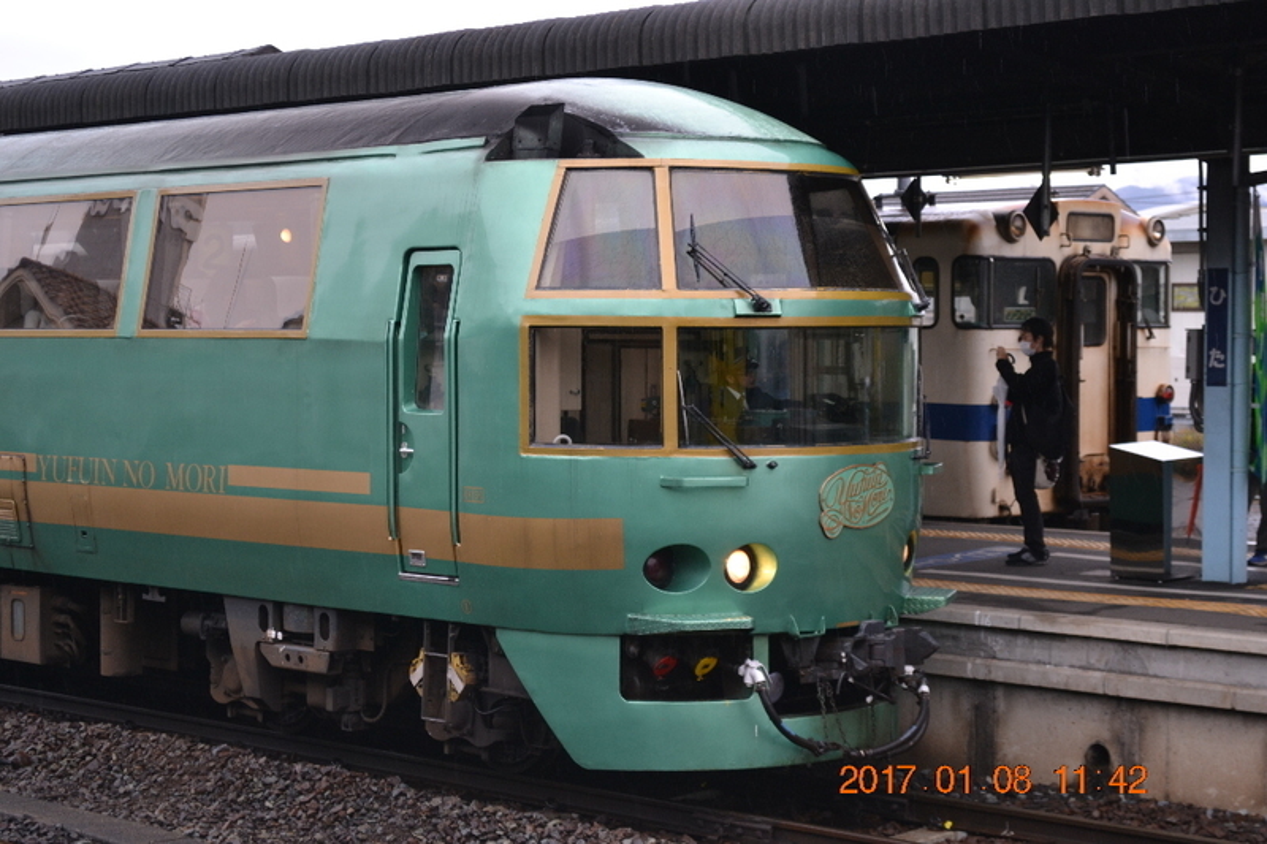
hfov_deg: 28.1
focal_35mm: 72
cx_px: 634
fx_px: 2533
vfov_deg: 18.9
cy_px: 422
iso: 280
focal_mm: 48
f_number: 5.6
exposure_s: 1/125
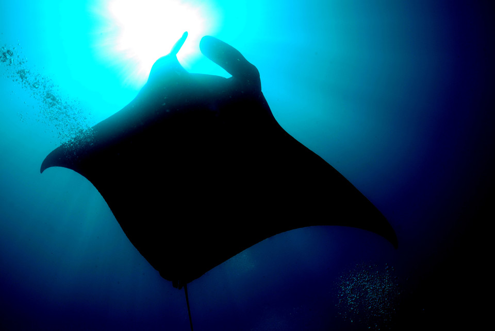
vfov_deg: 29.0
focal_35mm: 46
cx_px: 248
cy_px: 166
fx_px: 640
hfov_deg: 42.3
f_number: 11
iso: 100
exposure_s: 1/200
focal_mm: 31
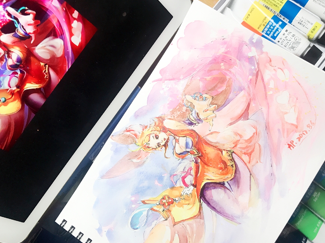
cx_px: 176
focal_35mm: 35
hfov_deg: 52.6
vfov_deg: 40.7
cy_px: 127
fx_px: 329
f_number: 1.8
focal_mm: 3.99
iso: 40
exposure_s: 1/100
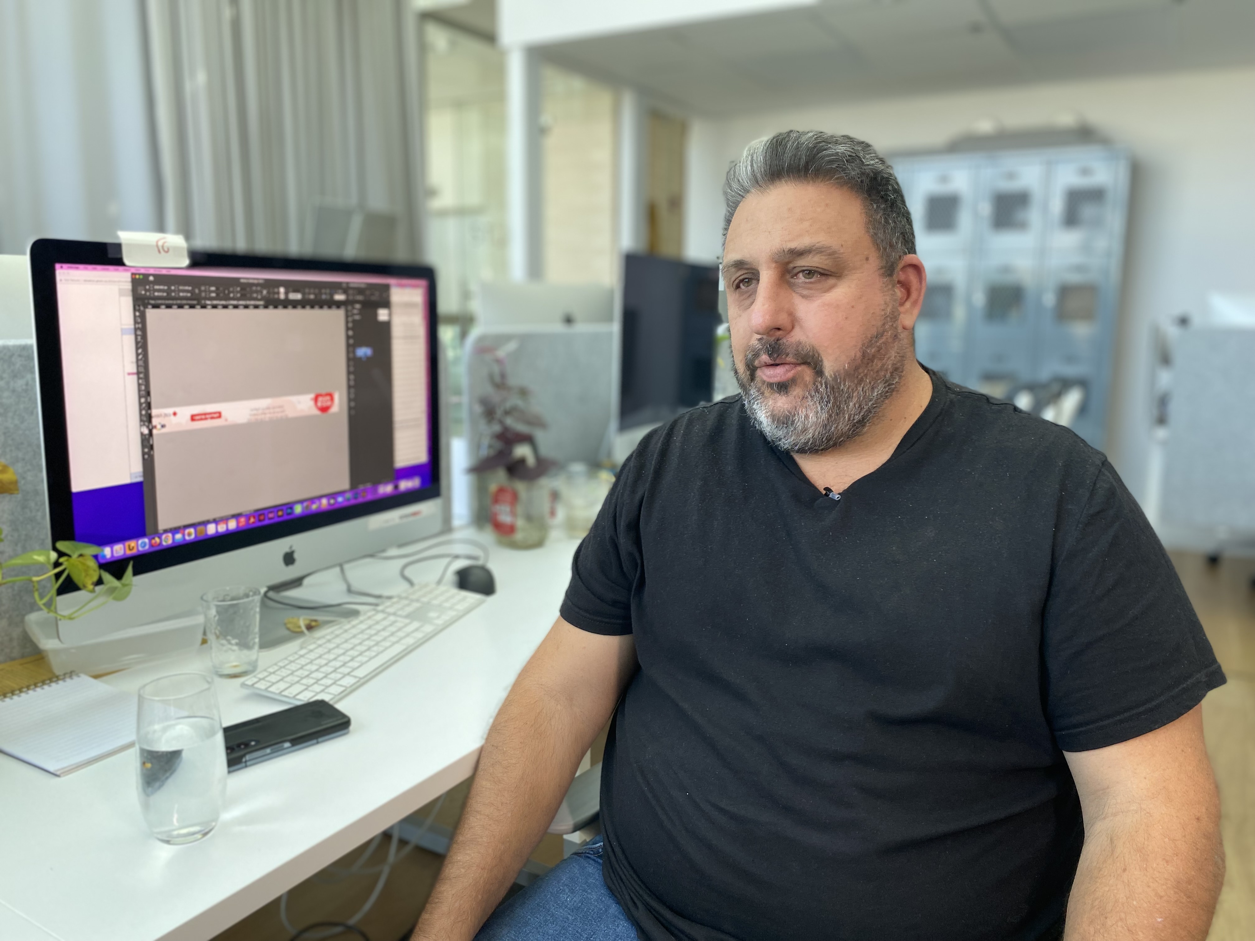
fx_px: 943
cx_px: 628
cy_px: 470
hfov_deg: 67.3
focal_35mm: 26
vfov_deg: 53.1
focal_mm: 4.25
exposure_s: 1/121
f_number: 1.8
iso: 80
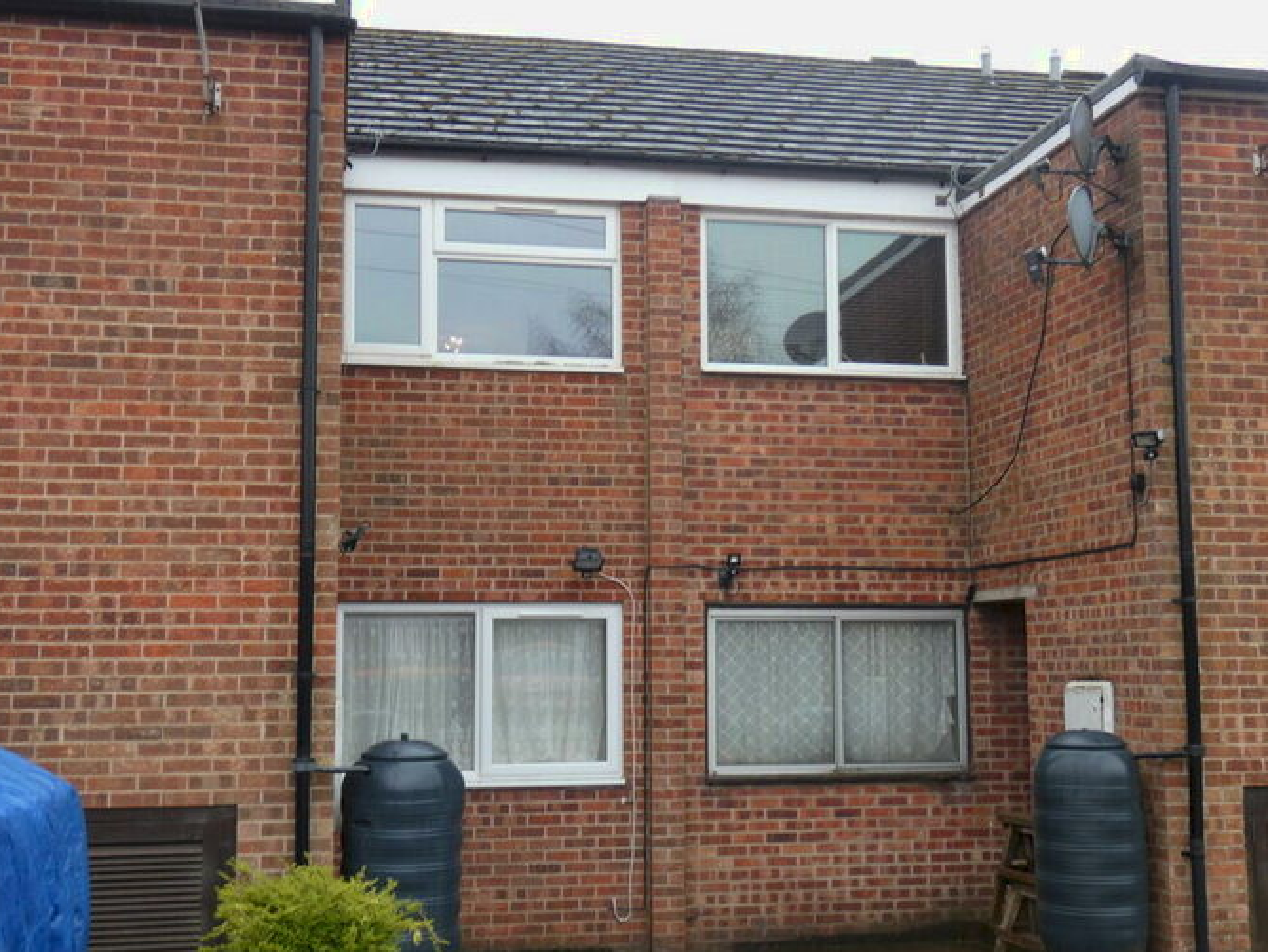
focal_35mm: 43
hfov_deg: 43.8
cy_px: 497
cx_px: 641
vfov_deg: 33.6
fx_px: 1576
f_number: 3.6
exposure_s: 1/100
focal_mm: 7.3
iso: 80
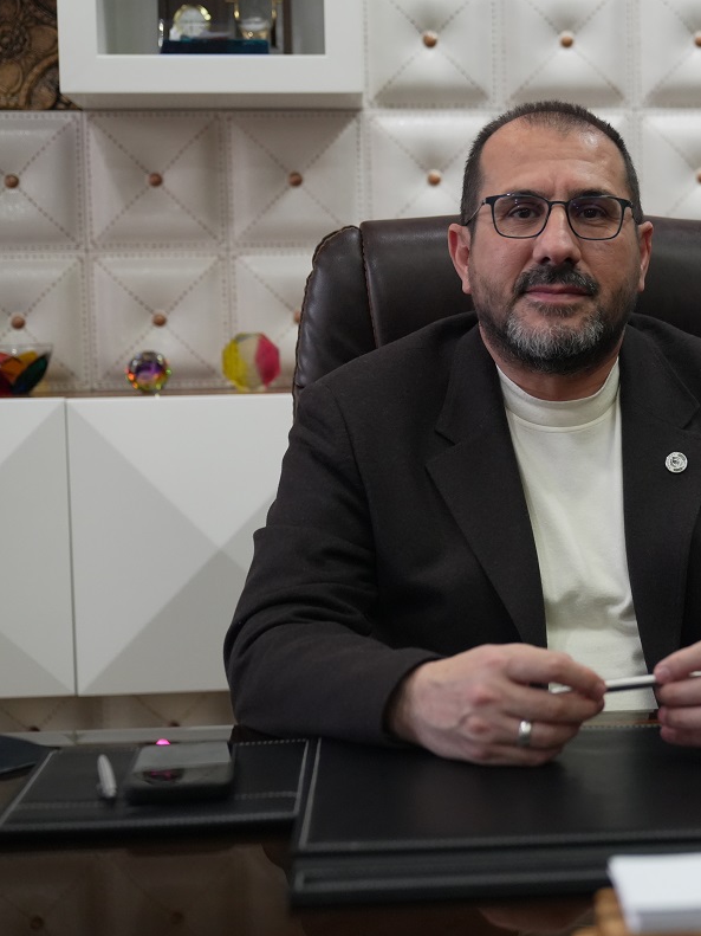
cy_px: 472
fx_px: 1891
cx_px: 634
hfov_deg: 20.6
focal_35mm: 70
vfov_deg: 27.8
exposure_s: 1/40
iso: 3200
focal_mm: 48
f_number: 2.8
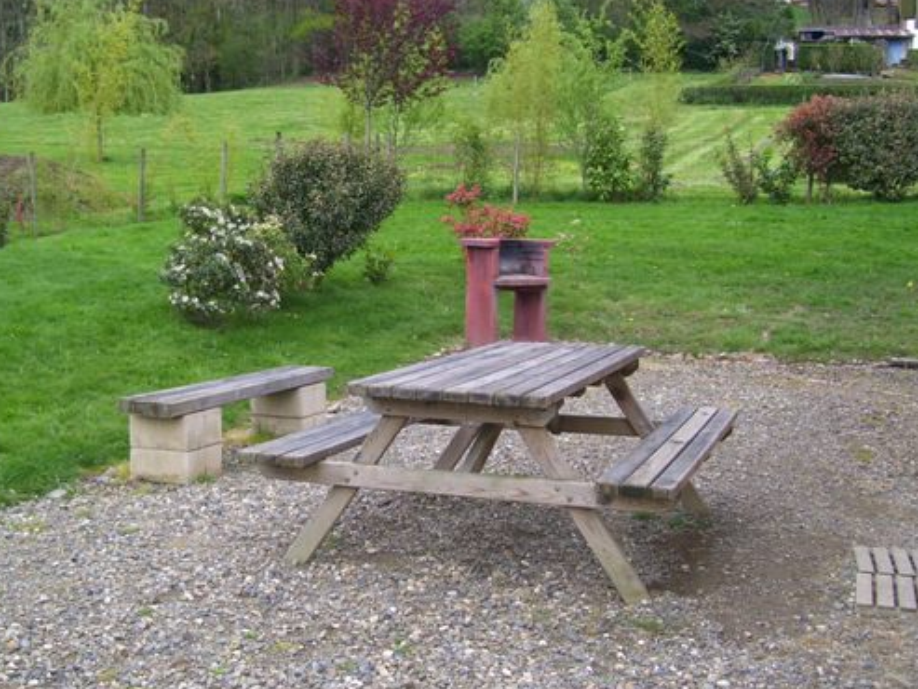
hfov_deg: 39.5
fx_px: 1273
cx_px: 365
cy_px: 341
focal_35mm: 48
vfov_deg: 30.3
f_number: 2.7
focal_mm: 6
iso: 80
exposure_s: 1/250
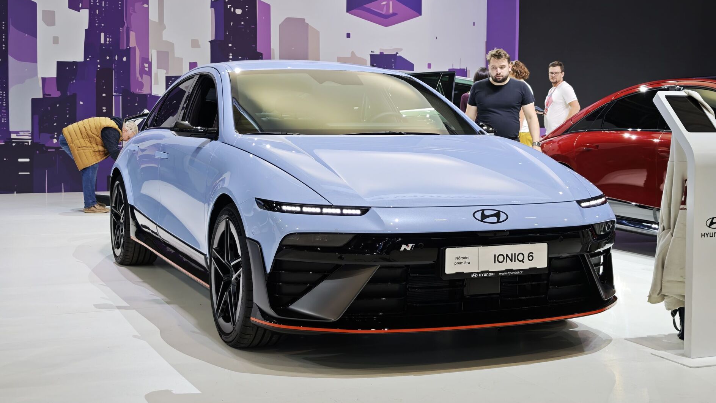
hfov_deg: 40.6
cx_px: 358
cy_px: 168
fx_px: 968
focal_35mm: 51
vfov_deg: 23.5
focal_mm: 8.72
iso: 100
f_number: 1.63
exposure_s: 1/100
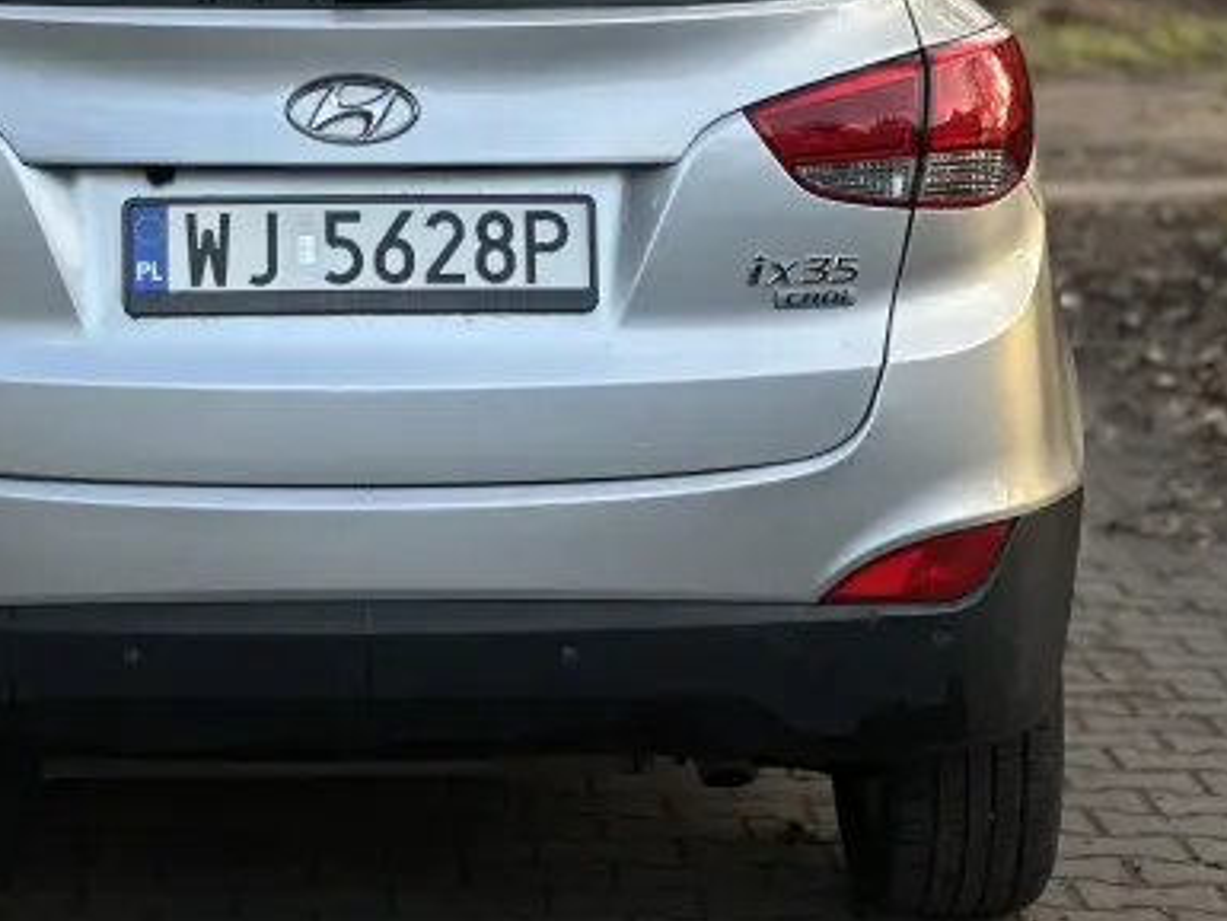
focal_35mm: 128
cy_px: 312
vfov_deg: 11.6
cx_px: 274
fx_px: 4539
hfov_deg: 15.3
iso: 50
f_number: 2.8
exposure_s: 1/121
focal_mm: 9
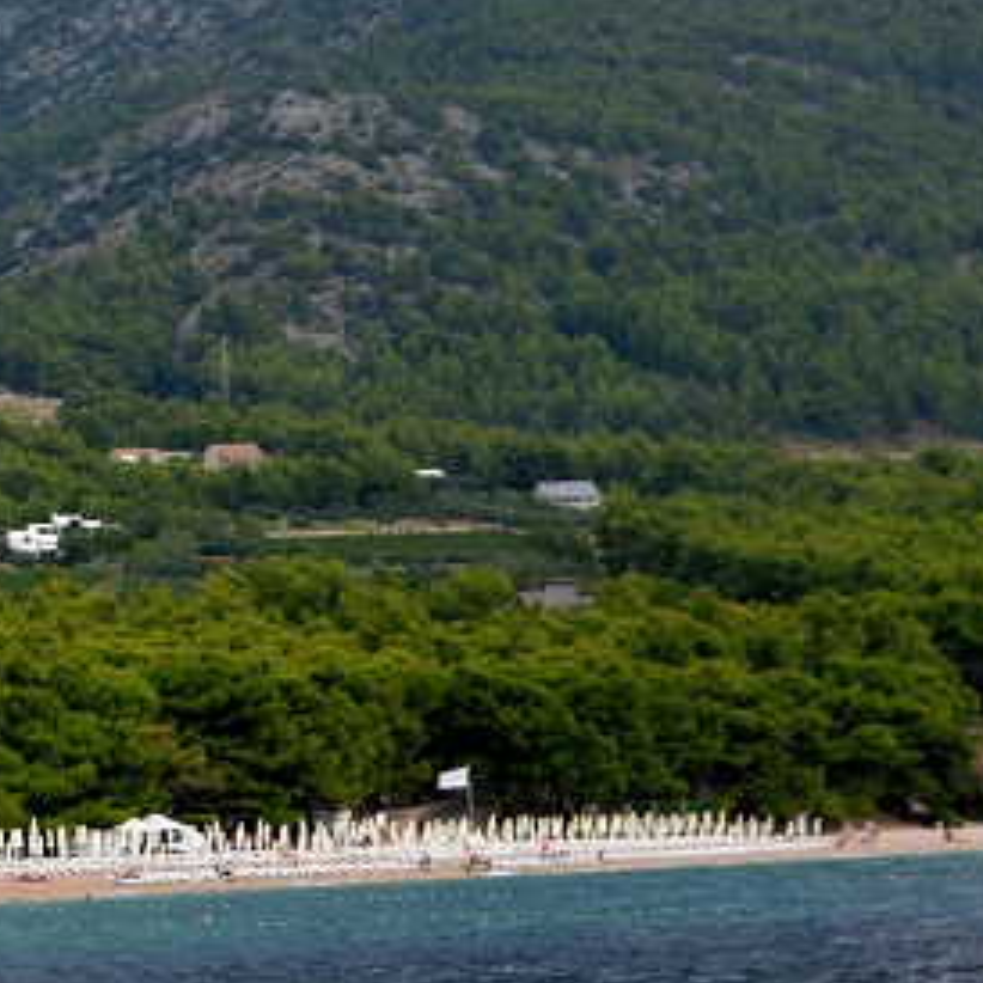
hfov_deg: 10.4
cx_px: -504
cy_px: 429
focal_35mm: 163
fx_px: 5222
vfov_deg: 10.8
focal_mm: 35
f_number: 4
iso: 125
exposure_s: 1/500
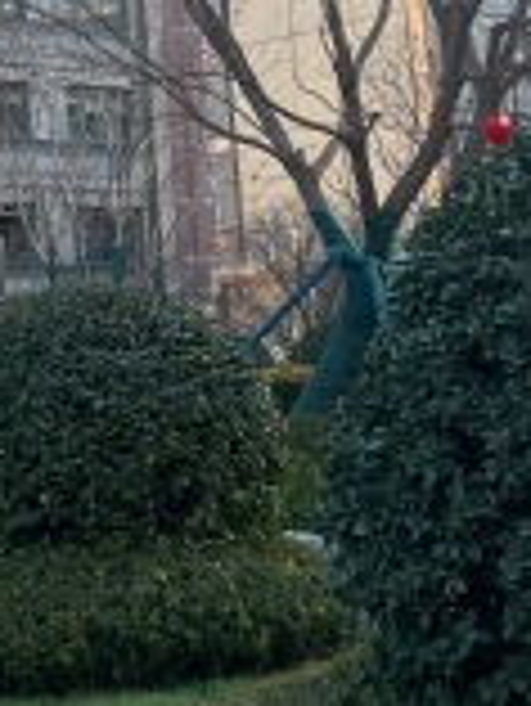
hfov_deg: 14.9
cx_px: -50
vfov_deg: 19.0
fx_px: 1981
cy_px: -155
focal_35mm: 97
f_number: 1.5
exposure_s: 1/940
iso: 50
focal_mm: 5.7
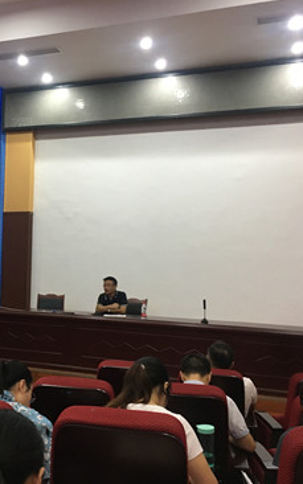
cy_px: 243
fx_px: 554
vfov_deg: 47.2
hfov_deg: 29.8
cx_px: 57
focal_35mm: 42
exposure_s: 1/33
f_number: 2.2
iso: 160
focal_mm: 4.15
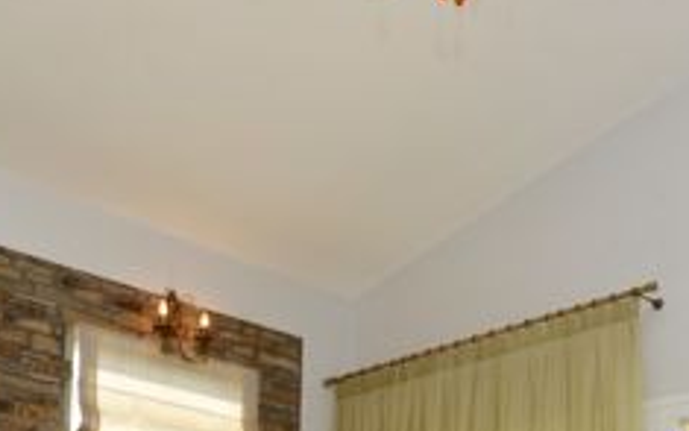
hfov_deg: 36.8
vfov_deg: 19.9
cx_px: 386
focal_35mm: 55
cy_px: 671
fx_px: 1033
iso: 125
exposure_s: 1/200
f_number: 7.1
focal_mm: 18
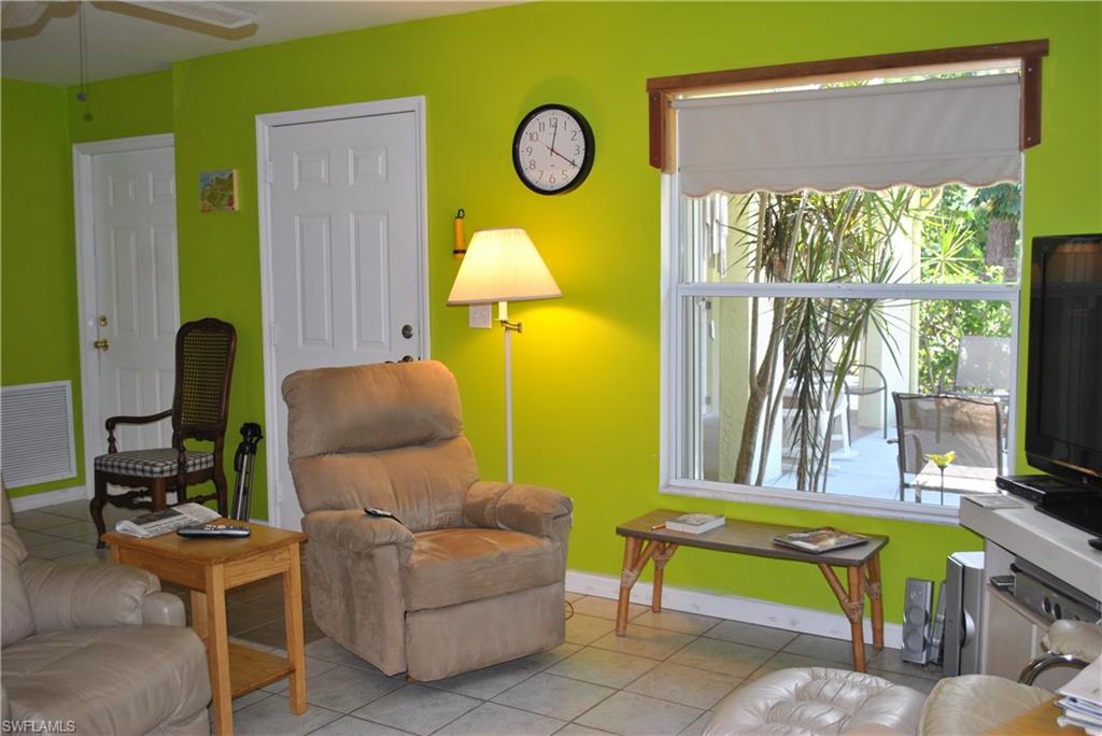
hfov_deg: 53.1
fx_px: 1103
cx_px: 551
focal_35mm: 36
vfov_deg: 36.9
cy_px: 368
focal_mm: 24
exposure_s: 1/60
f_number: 4
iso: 200
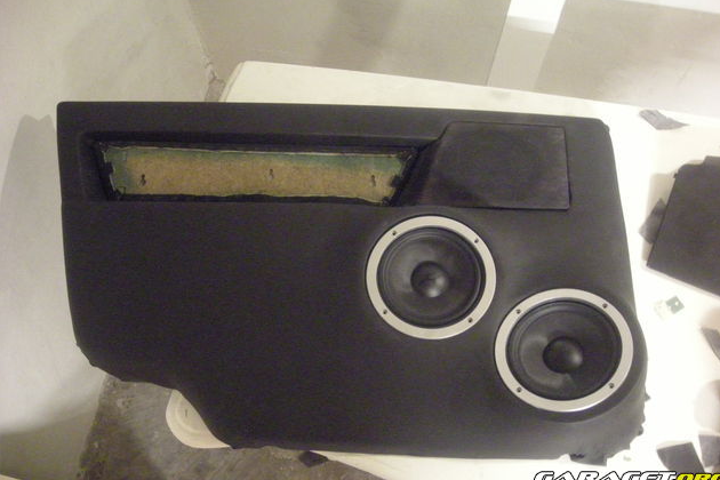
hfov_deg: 51.9
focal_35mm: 37
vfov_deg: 35.9
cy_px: 215
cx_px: 365
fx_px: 740
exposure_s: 1/7.3
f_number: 2.8
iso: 800
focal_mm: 5.7
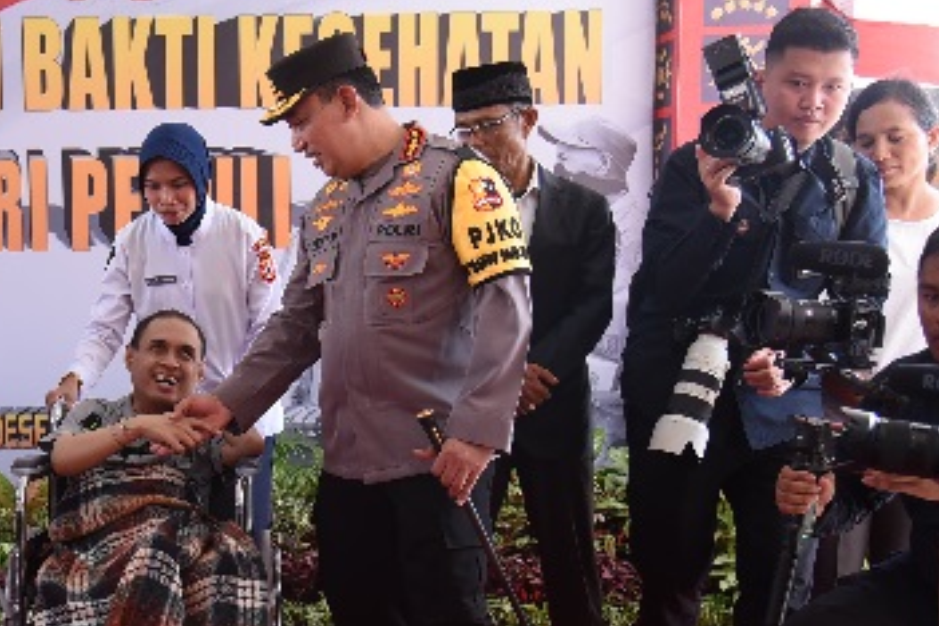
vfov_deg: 19.4
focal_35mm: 70
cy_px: 357
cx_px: 163
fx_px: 1826
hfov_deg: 28.1
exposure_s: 1/40
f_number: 4
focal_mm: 27
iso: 640
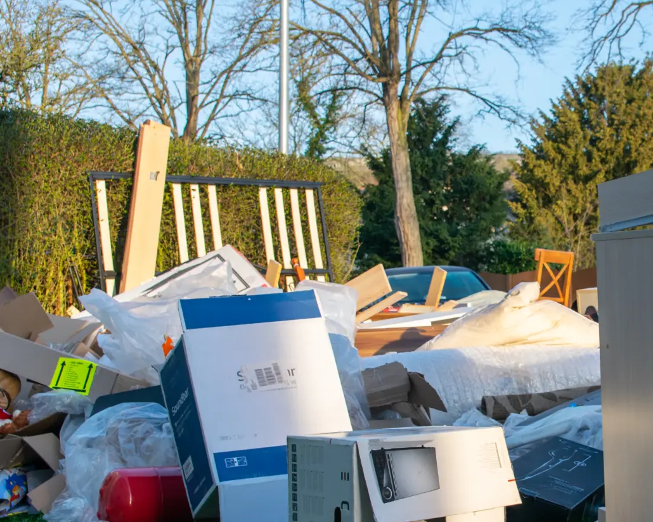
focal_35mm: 63
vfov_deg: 24.2
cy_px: 310
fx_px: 1218
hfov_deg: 29.2
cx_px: 538
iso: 100
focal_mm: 24
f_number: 6.3
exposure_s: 1/160
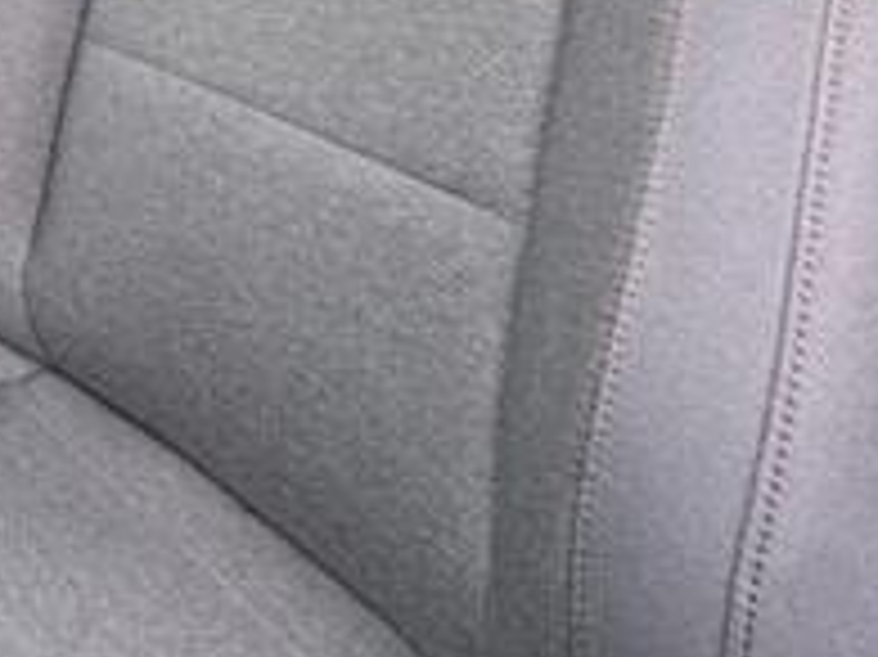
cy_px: -351
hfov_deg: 31.1
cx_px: -288
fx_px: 1166
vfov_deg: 24.1
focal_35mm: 46
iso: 250
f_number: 2.2
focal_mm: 2.22
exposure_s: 1/99
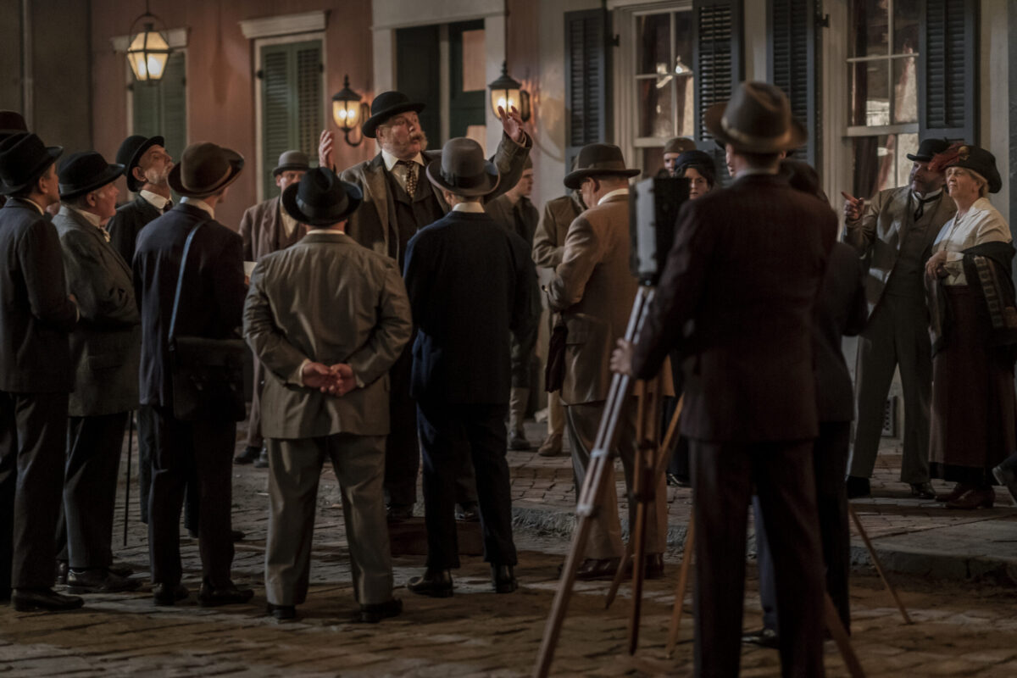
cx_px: 508
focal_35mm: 85
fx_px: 2401
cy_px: 339
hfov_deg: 23.9
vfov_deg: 16.1
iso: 6400
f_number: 1.8
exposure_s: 1/160
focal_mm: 85
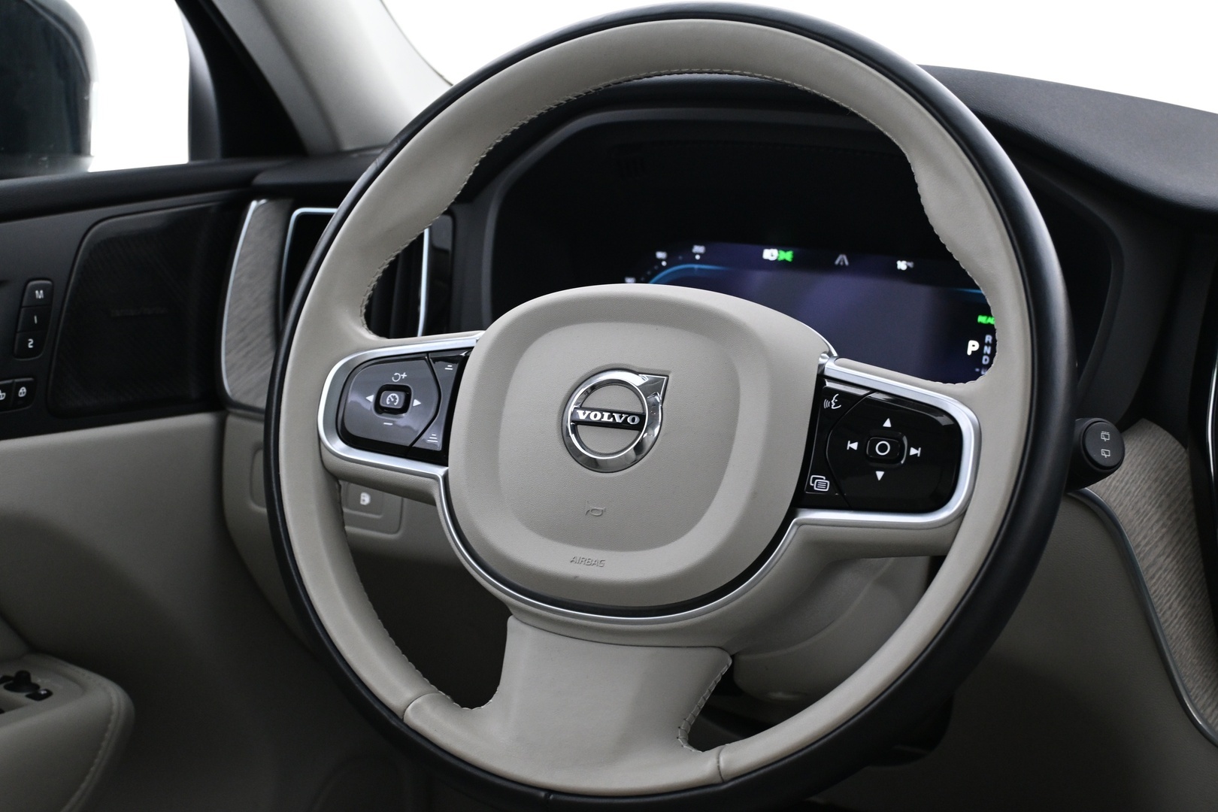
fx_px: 1548
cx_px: 609
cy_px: 406
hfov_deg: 43.0
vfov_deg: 29.4
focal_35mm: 46
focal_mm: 30.5
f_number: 4.8
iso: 1600
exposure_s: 1/20
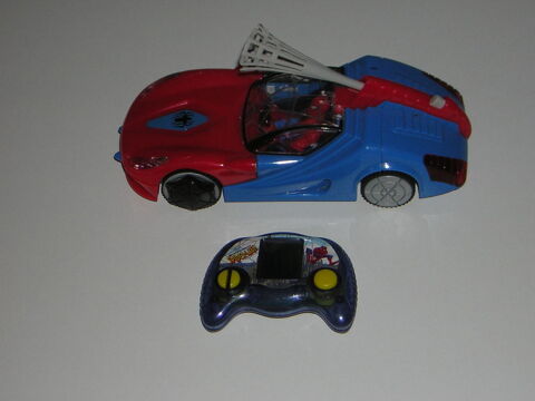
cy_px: 200
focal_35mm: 89
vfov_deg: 16.6
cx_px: 268
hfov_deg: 22.0
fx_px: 1376
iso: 50
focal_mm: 11.6
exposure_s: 1/60.1
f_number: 4.2
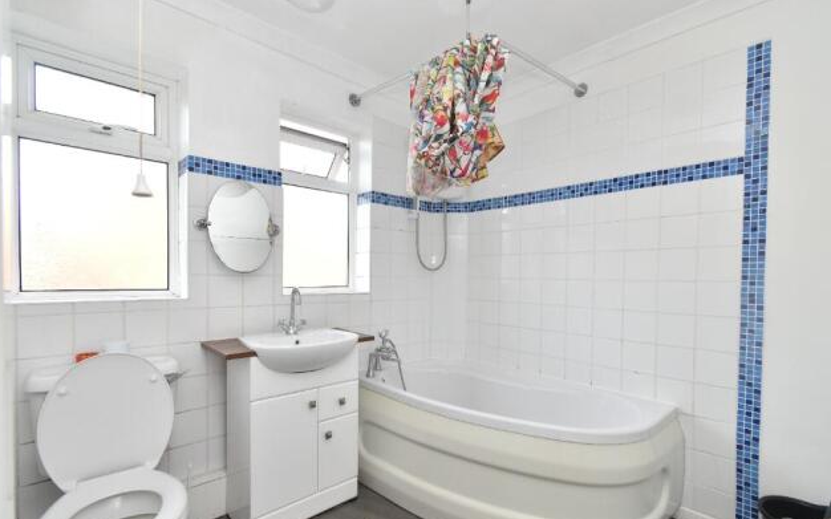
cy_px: 287
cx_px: 416
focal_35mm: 16
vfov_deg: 71.0
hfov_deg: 97.8
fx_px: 362
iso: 200
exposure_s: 1/10
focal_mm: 10
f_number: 7.1
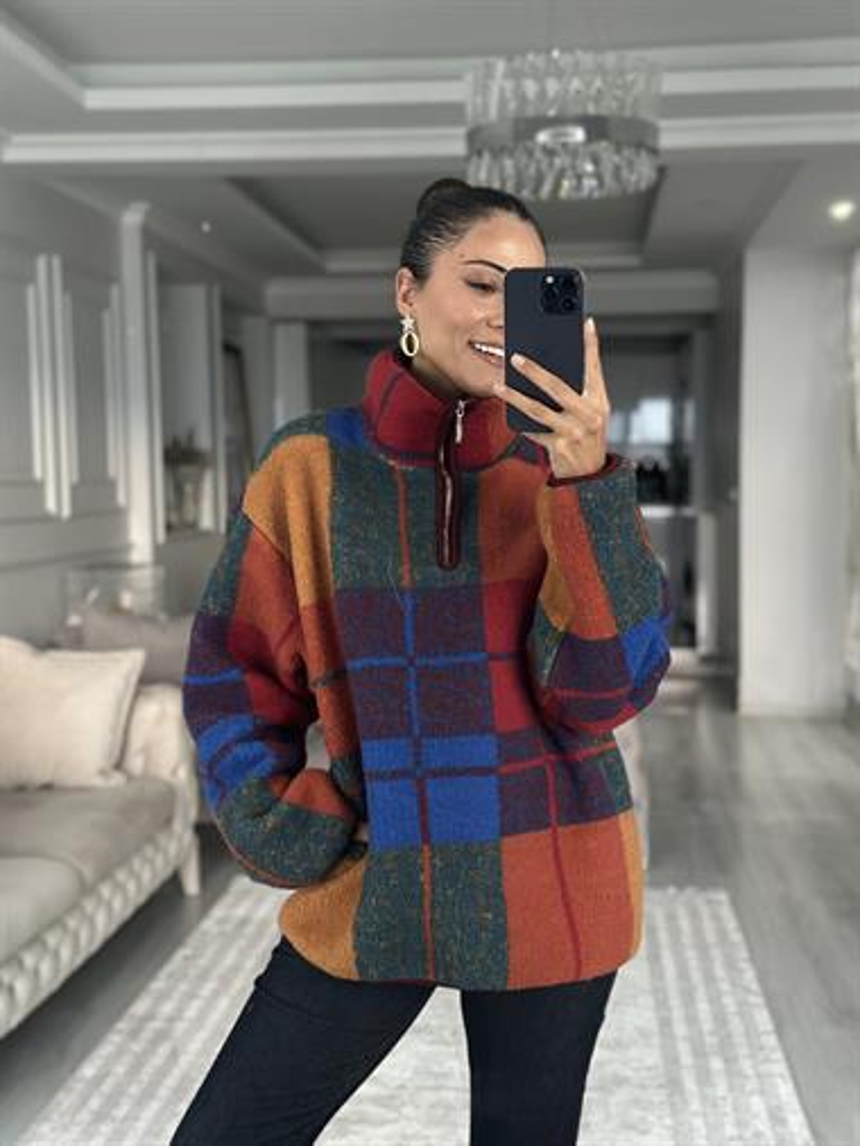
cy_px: 573
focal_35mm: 48
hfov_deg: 30.3
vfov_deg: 39.6
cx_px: 430
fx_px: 1589
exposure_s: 1/40
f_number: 1.78
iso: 500
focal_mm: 6.86
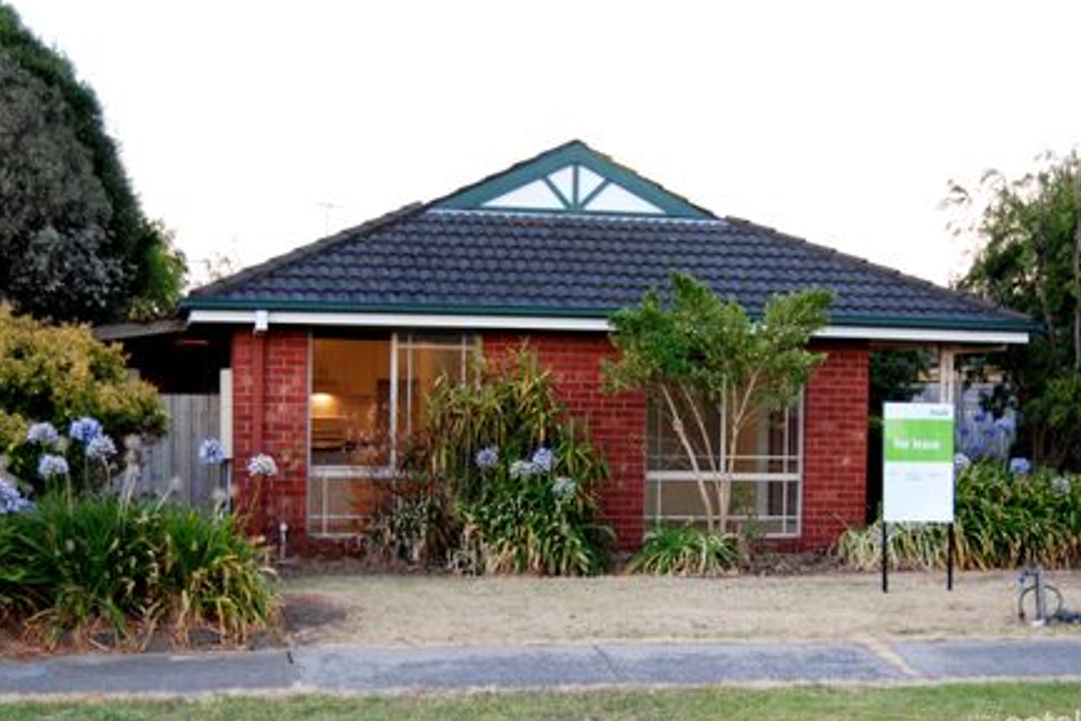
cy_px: 384
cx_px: 573
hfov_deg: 39.2
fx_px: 1518
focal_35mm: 51
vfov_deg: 26.7
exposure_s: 1/50
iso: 400
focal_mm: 31
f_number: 4.5
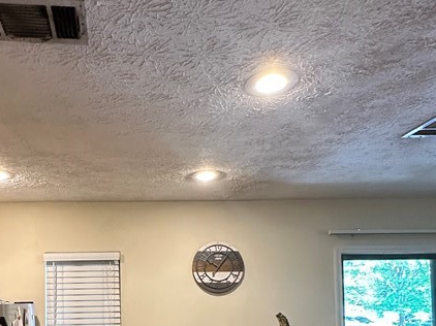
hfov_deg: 52.7
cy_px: 298
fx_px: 428
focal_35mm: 34
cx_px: 136
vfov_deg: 38.6
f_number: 2.2
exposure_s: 1/60
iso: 250
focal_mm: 2.22
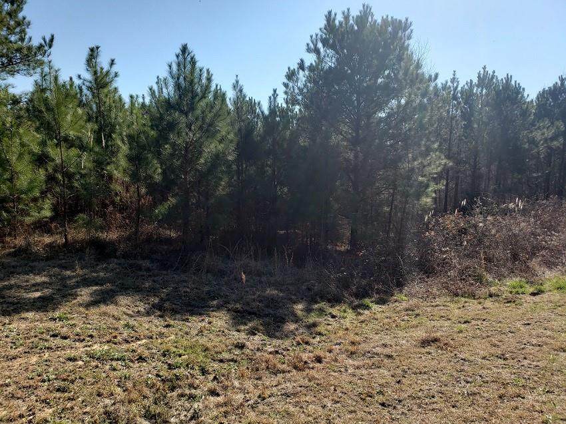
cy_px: 212
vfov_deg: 53.0
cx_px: 283
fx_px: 425
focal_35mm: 26
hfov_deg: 67.3
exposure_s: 1/1419
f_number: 2.4
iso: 50
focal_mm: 4.3
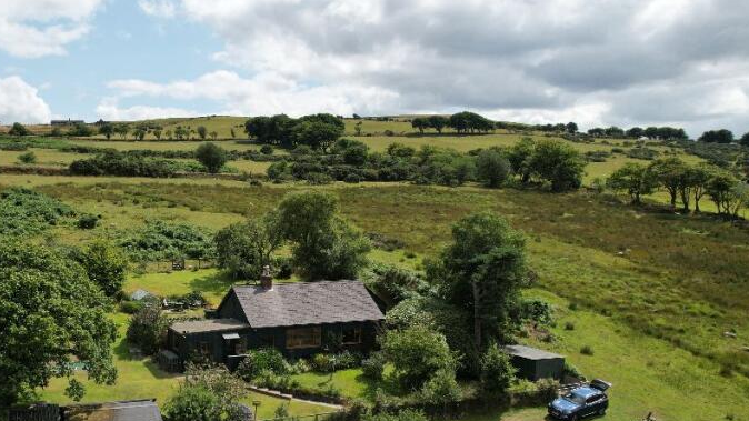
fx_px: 695
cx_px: 186
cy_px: 288
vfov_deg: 33.3
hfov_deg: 54.0
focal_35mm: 35
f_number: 2.8
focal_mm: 8.38
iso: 100
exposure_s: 1/2500
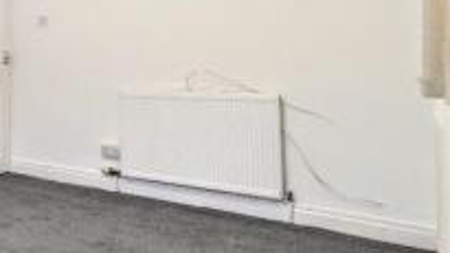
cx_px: -105
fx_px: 441
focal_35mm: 37
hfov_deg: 38.1
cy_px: 47
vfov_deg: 31.1
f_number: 1.7
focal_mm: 2.02
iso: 55
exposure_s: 1/60.2
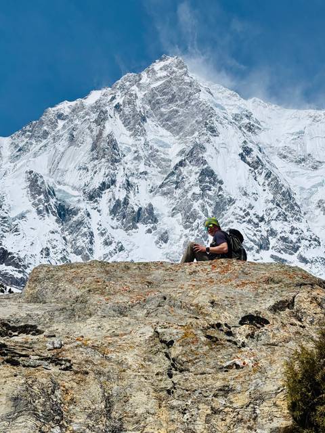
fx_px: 651
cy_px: 216
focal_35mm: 52
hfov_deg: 28.0
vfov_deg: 36.8
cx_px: 162
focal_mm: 5.96
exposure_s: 1/9091
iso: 25
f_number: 1.6
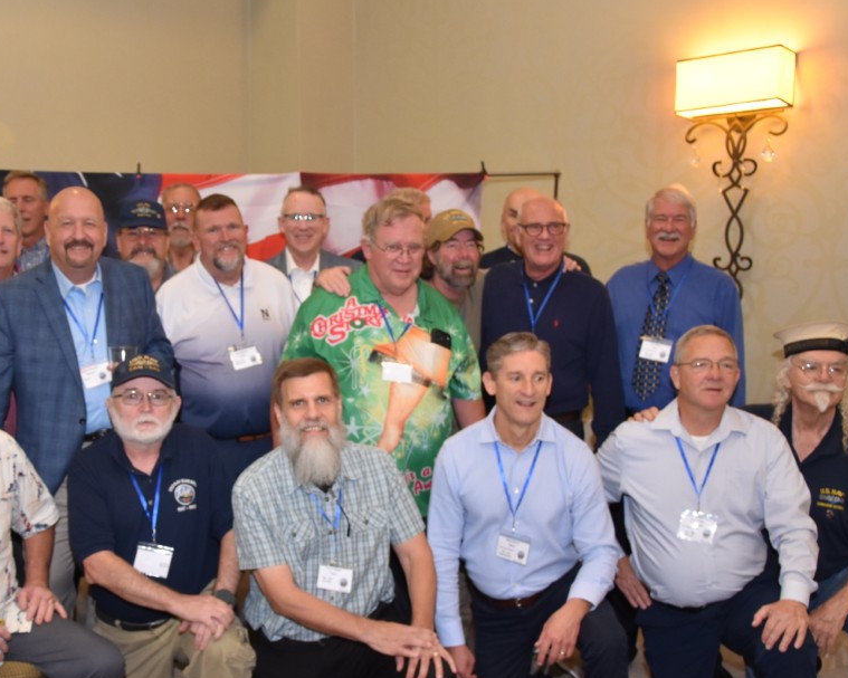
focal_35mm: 47
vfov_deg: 32.0
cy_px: 386
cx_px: 306
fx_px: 1179
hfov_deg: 39.2
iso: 1000
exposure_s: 1/60
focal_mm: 22
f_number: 3.8
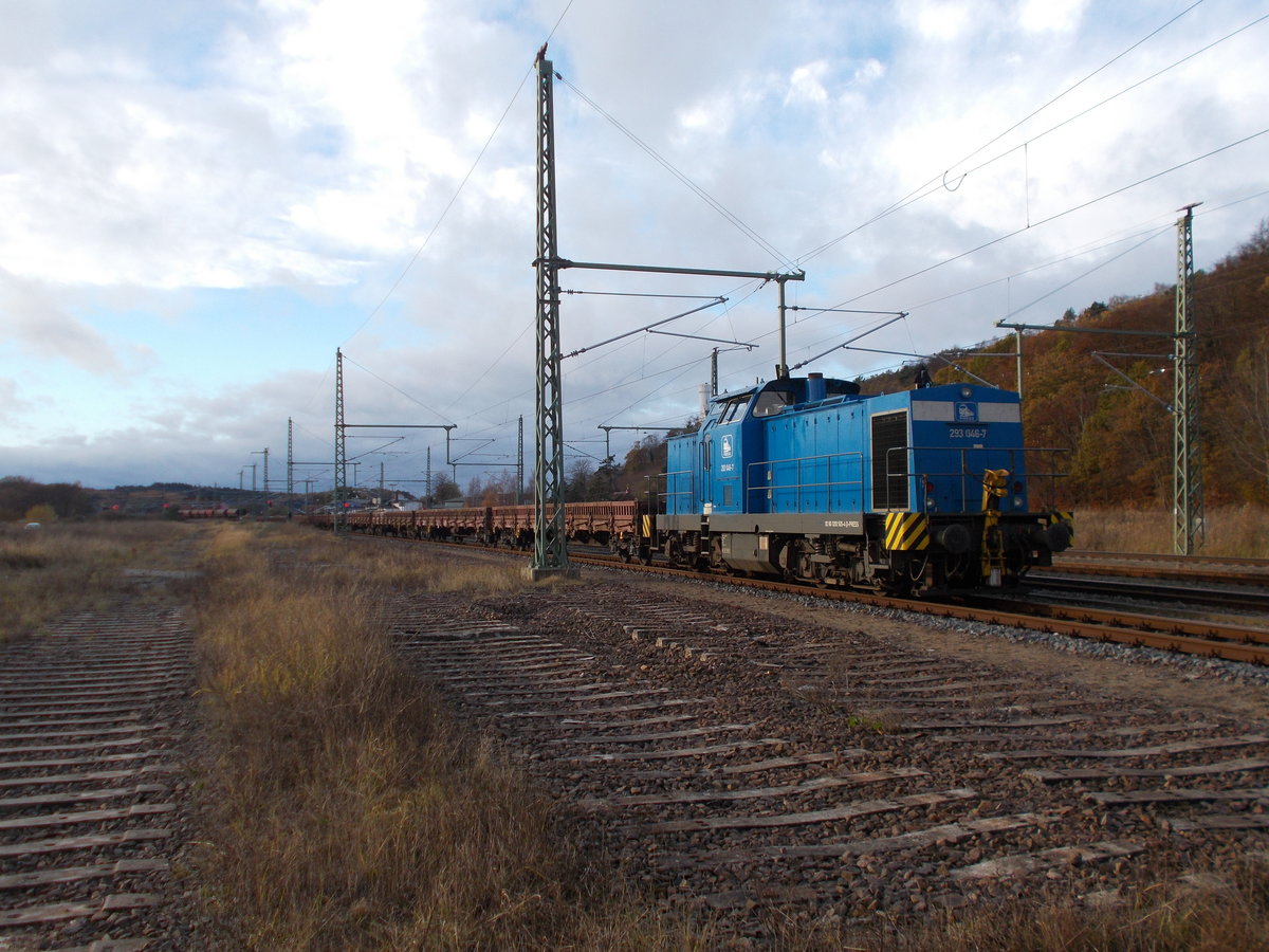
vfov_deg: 41.8
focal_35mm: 34
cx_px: 634
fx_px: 1246
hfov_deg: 54.0
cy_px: 476
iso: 80
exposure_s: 1/250
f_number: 3.6
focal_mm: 6
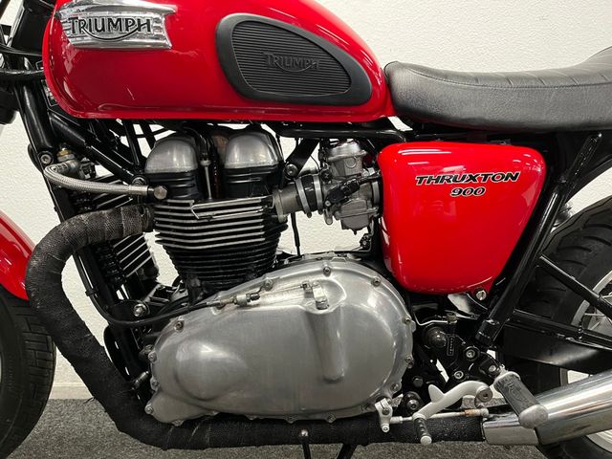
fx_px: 460
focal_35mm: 26
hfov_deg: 67.3
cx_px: 306
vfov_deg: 53.1
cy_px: 230
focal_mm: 5.1
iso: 400
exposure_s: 1/50
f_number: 1.6
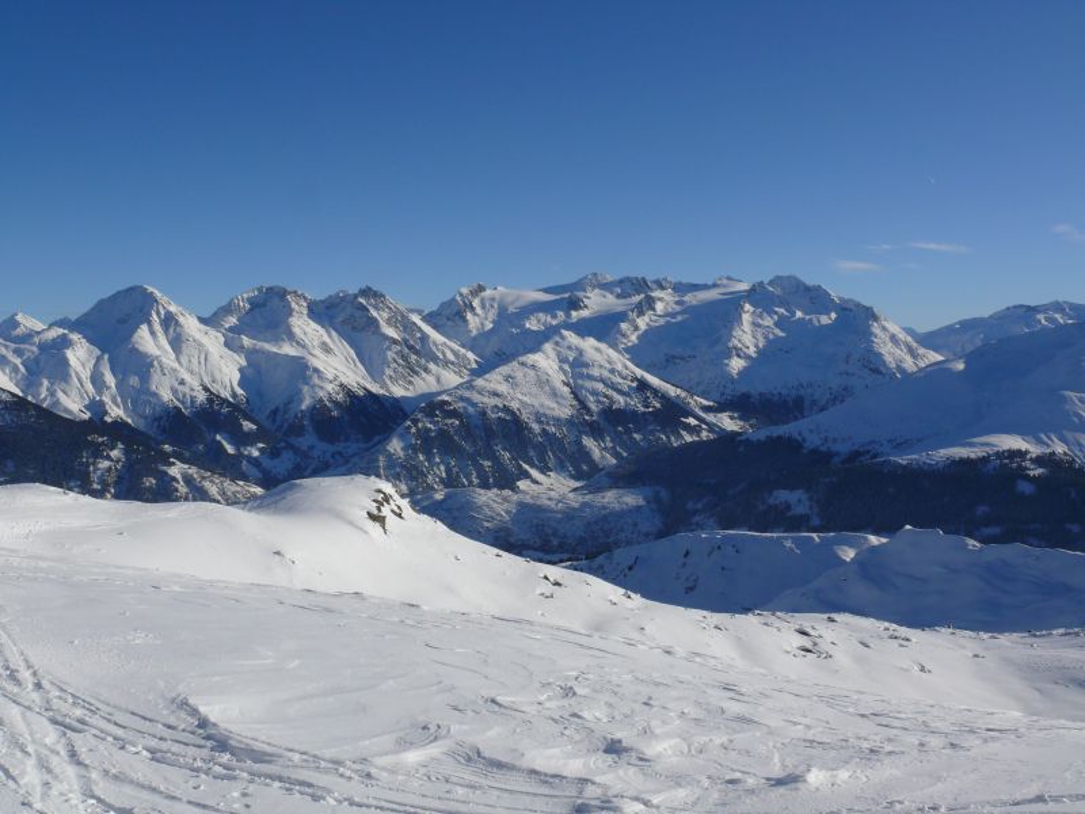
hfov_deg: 52.6
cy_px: 407
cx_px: 542
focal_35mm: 35
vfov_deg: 40.7
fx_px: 1097
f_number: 8
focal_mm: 7.4
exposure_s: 1/640
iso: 100
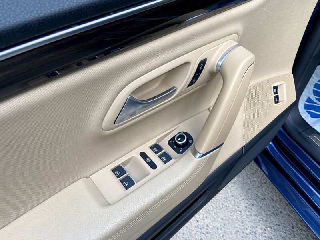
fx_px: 240
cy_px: 120
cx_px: 160
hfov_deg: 67.3
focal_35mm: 26
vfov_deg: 53.1
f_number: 1.8
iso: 32
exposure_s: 1/460
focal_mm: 4.25
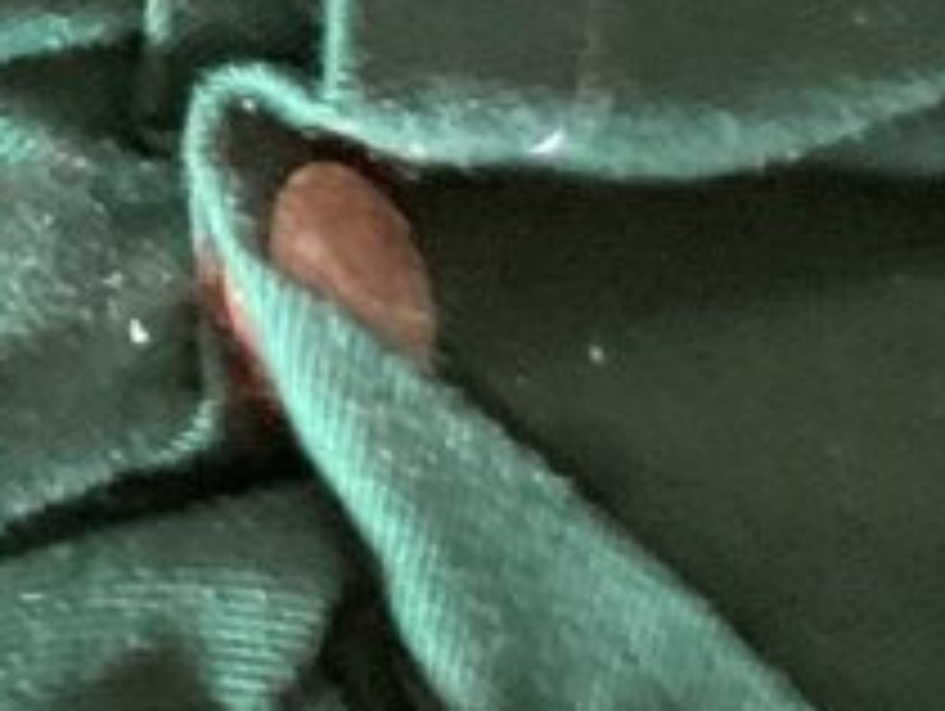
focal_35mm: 223
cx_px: -110
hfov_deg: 8.8
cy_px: 124
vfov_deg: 6.7
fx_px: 6095
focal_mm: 3.3
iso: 250
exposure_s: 1/33
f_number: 2.4
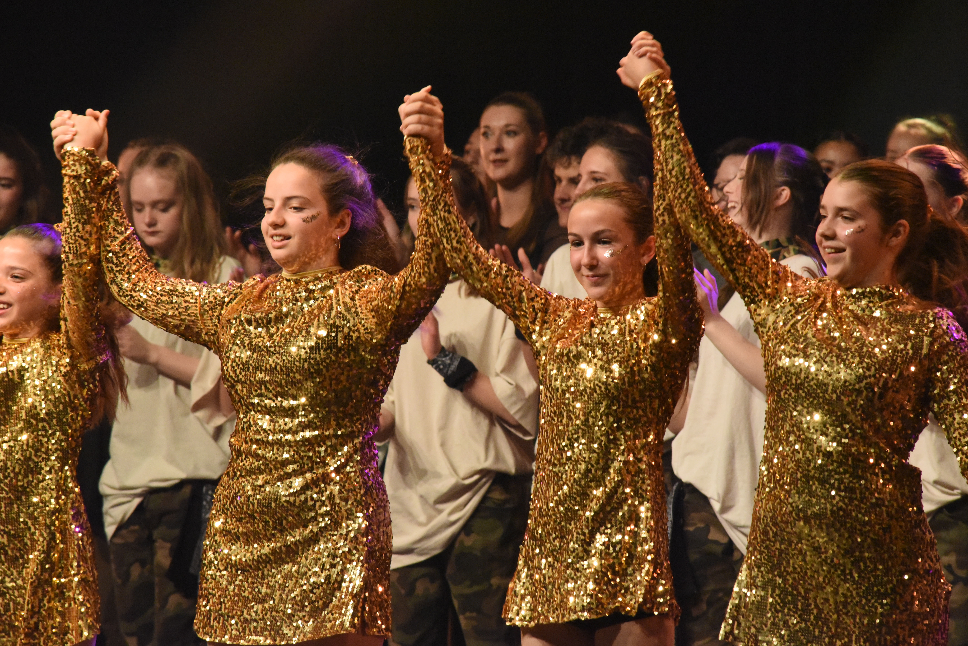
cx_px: 484
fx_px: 8069
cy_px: 323
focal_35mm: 300
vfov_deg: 4.6
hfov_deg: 6.9
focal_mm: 300
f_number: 11
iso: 10000
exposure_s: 1/320
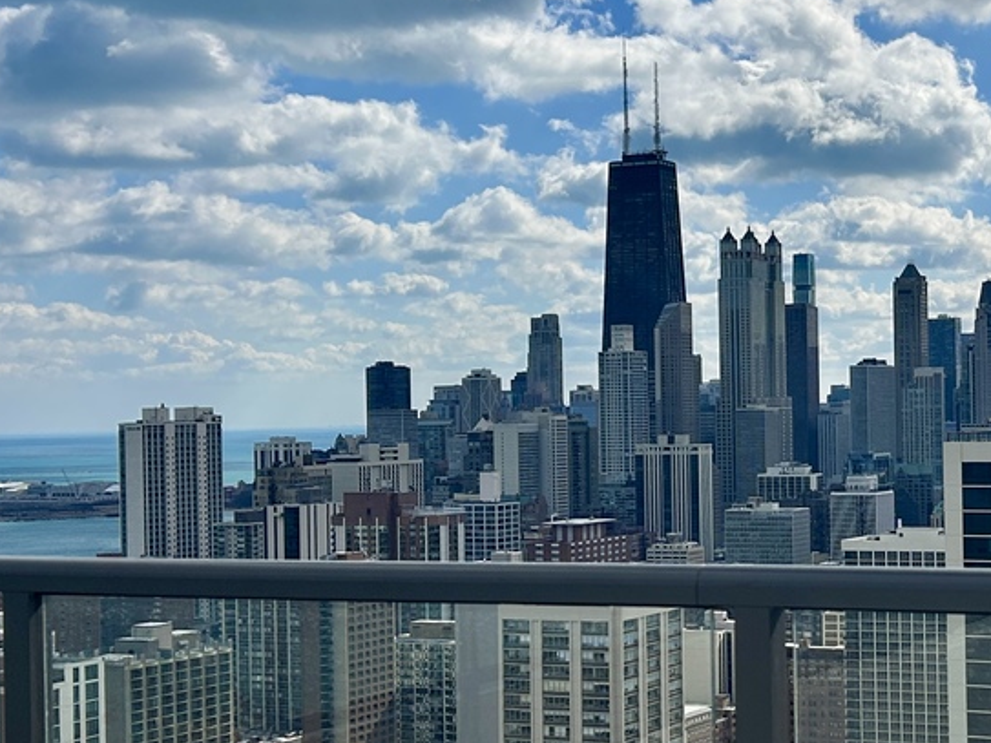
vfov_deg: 21.3
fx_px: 1975
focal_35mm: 69
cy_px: 405
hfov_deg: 27.4
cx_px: 852
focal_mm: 5.7
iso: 50
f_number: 1.5
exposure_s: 1/10309
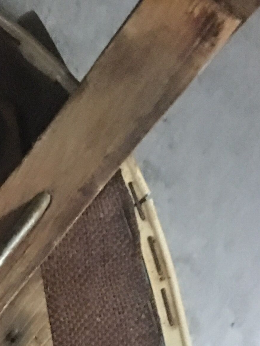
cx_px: -172
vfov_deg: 18.4
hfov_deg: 13.6
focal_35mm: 100
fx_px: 1001
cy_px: 440
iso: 200
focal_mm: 4.15
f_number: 2.2
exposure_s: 1/4
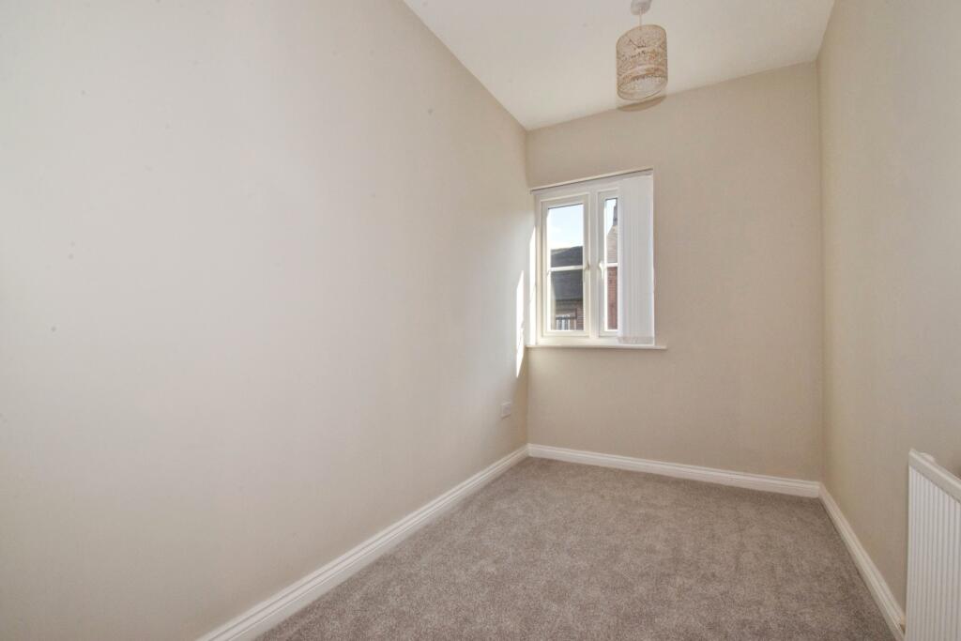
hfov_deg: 100.4
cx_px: 480
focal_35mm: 15
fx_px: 400
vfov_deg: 77.3
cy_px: 320
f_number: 22
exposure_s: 1/60
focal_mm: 10
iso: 1000
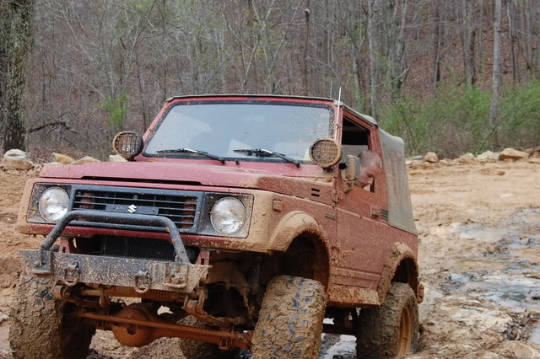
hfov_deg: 30.7
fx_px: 984
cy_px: 217
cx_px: 271
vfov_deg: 20.7
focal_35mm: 66
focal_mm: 35
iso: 200
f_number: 6.3
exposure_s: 1/160
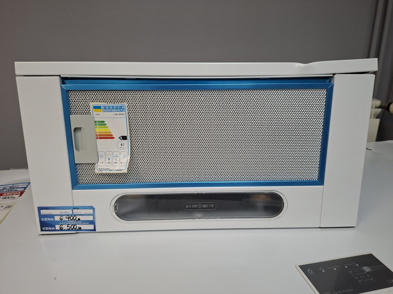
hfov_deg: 73.9
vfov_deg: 58.9
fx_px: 261
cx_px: 196
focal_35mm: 23
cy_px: 147
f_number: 1.8
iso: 250
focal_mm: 5.54
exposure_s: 1/100
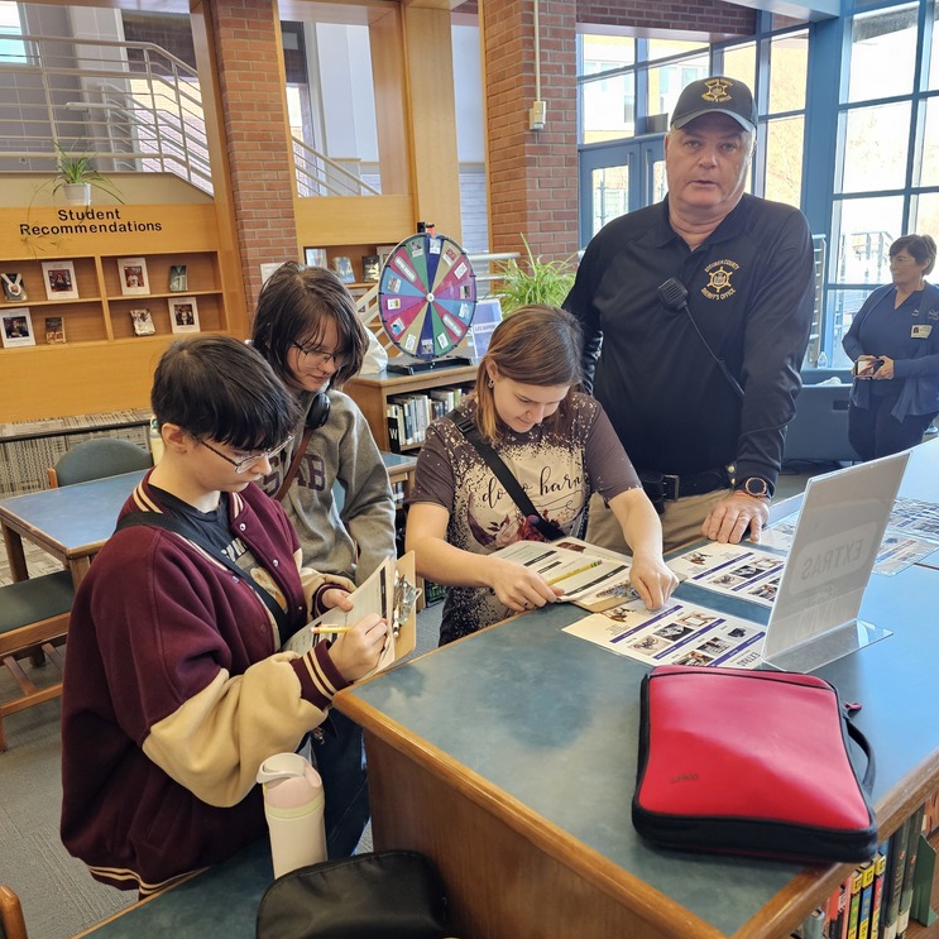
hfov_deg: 57.3
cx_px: 484
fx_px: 859
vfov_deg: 57.3
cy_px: 474
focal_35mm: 28
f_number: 1.7
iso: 640
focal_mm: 6.3
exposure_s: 1/120
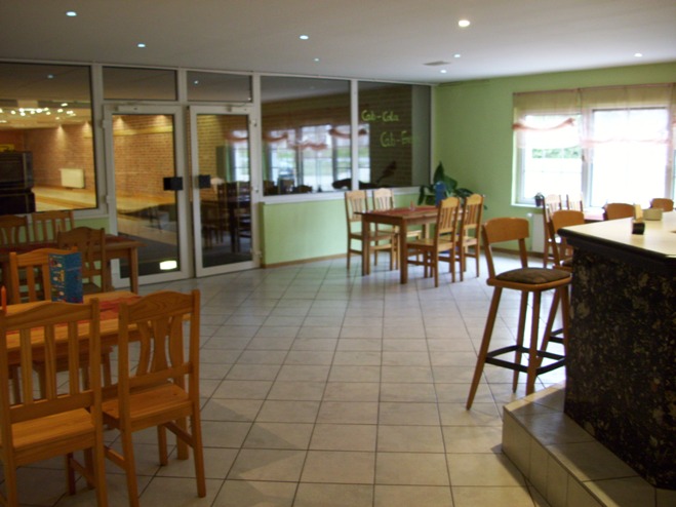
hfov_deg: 54.0
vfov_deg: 41.8
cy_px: 254
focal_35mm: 34
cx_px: 338
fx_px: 664
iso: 160
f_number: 2.9
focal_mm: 5.7
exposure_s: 1/15
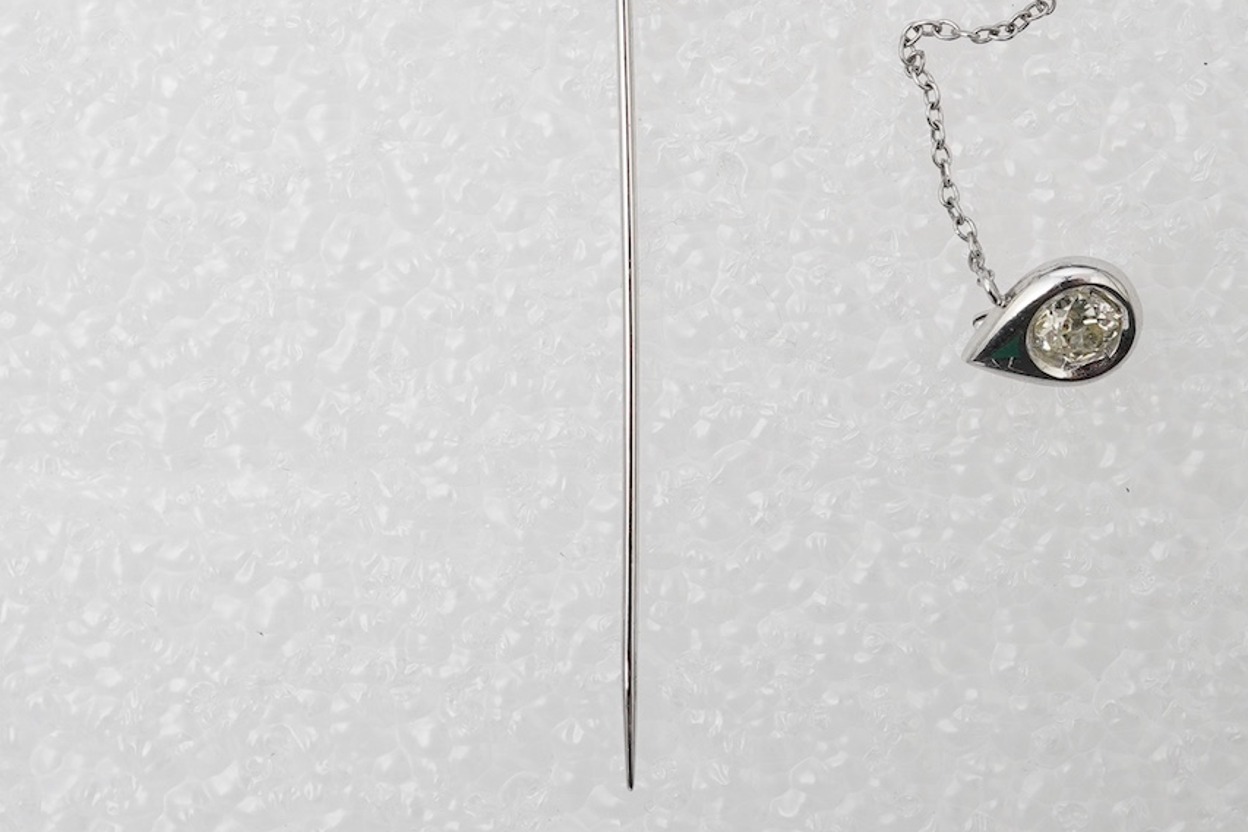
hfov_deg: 22.7
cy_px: 219
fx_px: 3086
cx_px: 860
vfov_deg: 15.3
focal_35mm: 89
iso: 400
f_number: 18
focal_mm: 30
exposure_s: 1/125
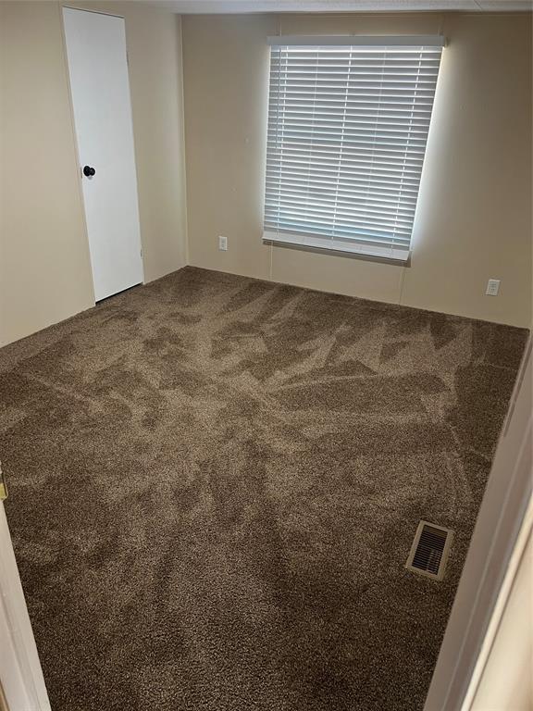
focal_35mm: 26
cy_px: 356
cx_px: 266
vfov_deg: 67.3
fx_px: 534
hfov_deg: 53.1
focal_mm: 5.7
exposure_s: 1/60
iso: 160
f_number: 1.5
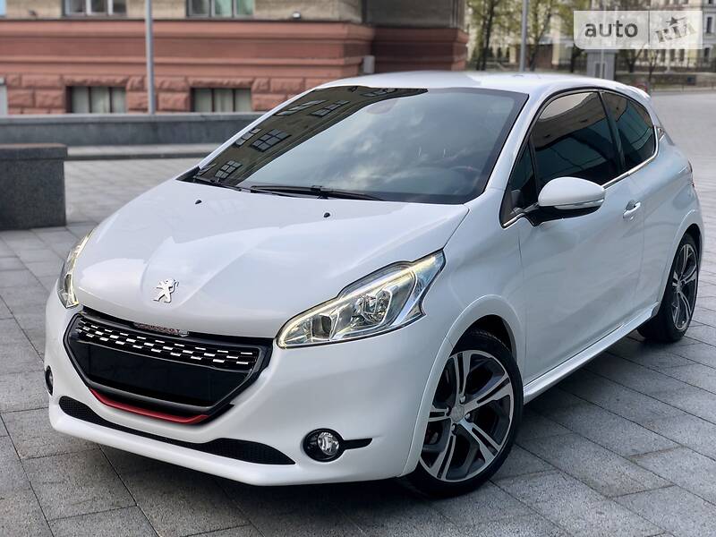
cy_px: 268
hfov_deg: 36.8
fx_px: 1076
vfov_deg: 28.0
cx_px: 358
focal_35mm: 52
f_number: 2.4
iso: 16
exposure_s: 1/165
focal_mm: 6
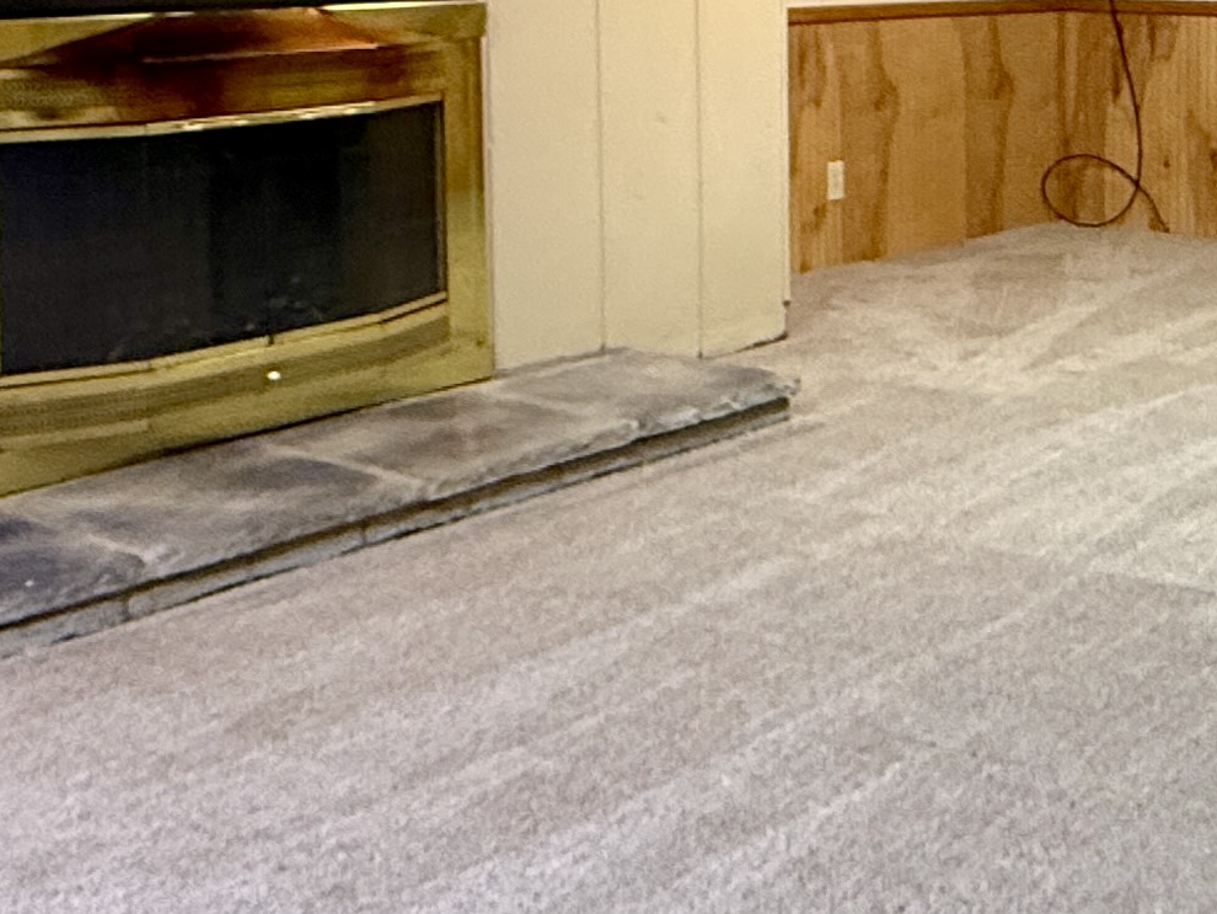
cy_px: 62
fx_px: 2004
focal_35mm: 57
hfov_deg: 31.4
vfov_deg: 24.8
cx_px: 1197
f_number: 2.2
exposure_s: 1/60
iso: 400
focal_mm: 2.22
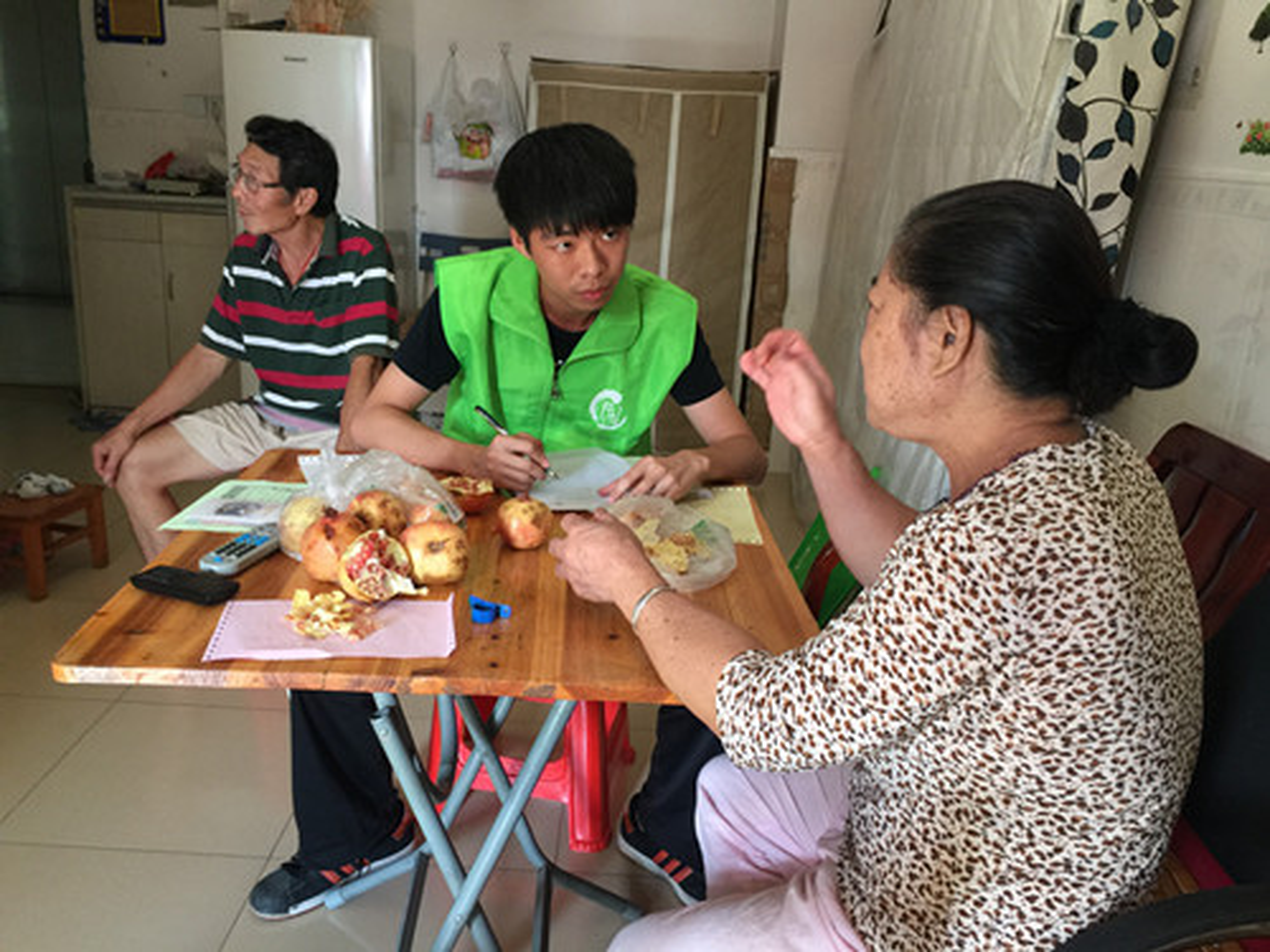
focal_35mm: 29
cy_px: 476
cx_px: 635
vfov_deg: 48.2
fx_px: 1064
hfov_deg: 61.7
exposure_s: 1/15
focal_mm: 4.15
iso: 50
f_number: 2.2
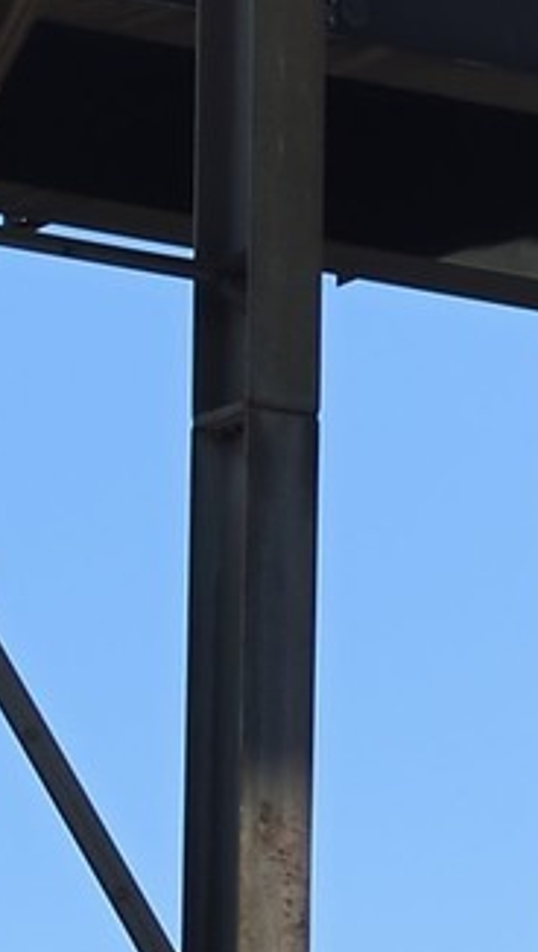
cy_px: 1302
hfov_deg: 2.4
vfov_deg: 4.2
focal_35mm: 509
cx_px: 2018
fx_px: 12875
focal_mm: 66
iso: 200
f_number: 11
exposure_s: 1/250
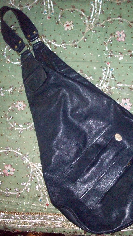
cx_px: 89
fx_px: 257
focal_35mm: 41
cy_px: 117
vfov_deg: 49.4
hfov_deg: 28.8
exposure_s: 1/128
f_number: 2.8
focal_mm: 6.2
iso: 800
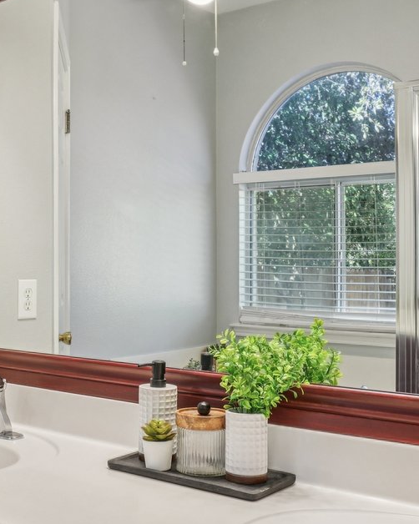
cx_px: 46
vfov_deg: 38.0
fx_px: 760
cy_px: 282
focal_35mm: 49
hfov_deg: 29.6
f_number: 8
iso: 400
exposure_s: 1/20
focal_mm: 16
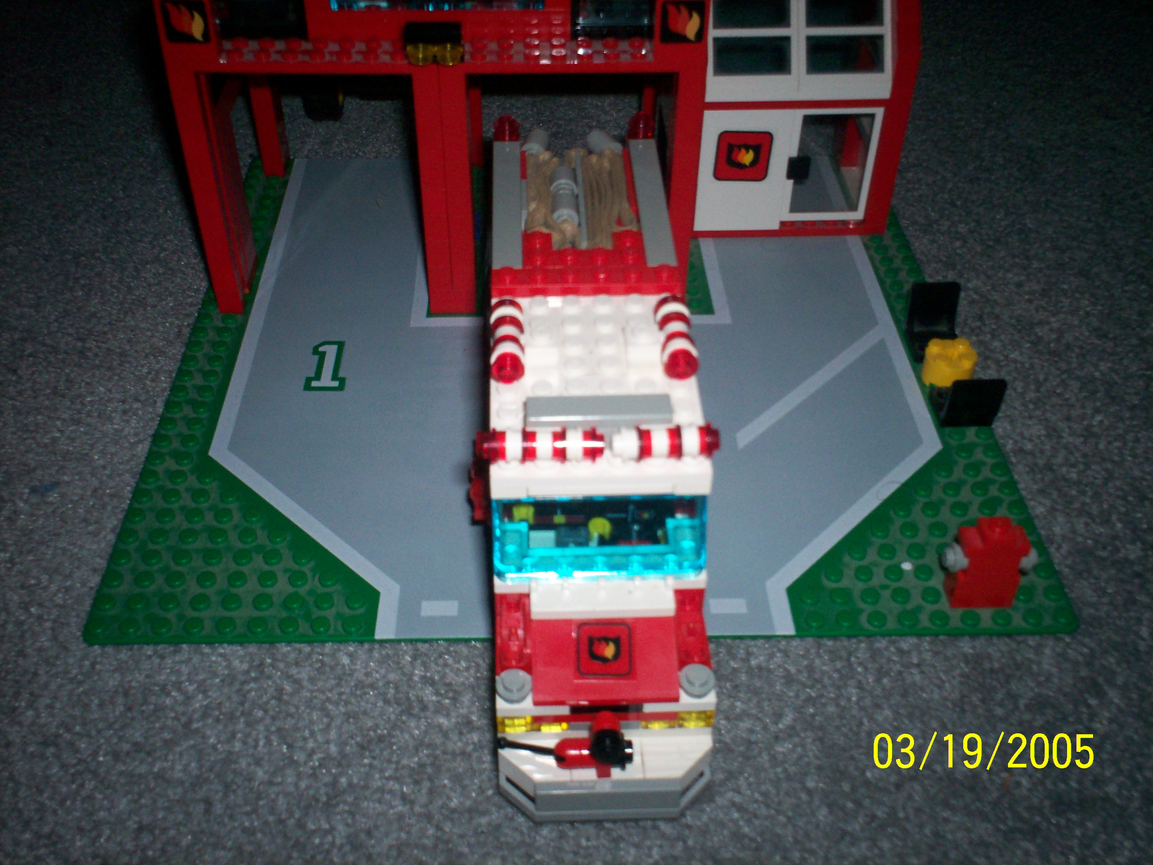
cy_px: 432
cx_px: 576
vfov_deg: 39.7
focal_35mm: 36
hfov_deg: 51.4
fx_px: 1199
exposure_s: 1/60
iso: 140
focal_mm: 6
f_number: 4.5
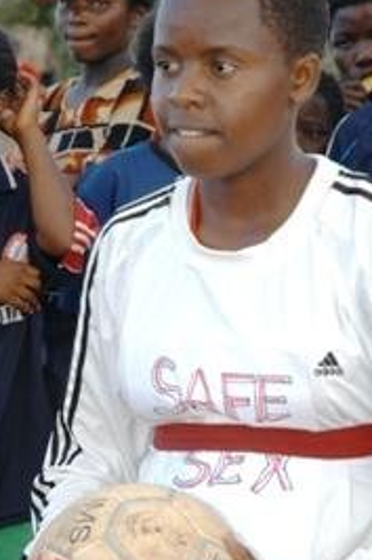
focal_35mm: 197
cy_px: 368
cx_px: 200
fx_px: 3057
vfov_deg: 10.4
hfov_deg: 7.0
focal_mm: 70
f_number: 5
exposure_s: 1/160
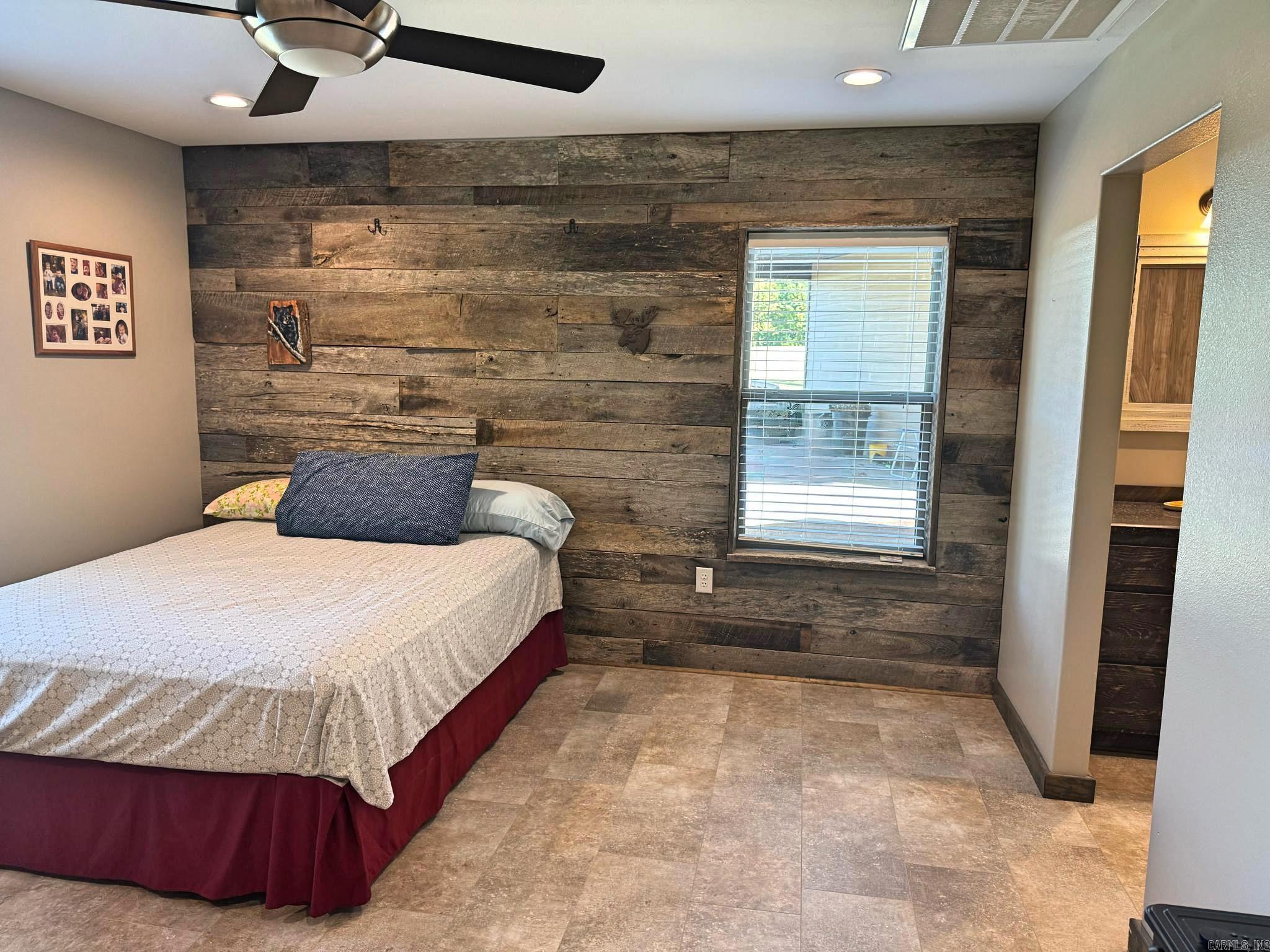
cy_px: 476
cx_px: 635
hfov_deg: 71.6
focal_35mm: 24
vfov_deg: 56.8
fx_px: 881
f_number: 1.78
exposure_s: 1/60
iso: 160
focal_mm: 6.76
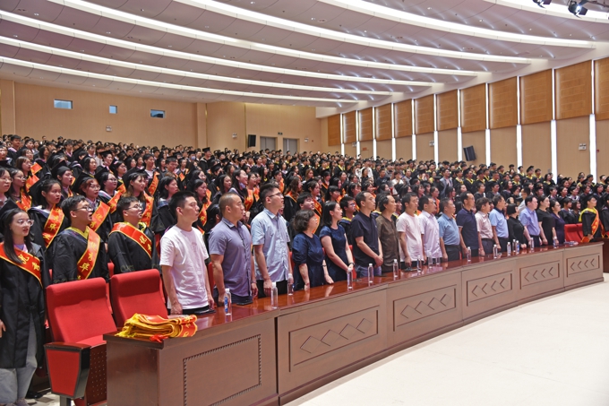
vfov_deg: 41.1
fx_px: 541
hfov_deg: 58.7
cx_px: 304
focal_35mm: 32
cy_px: 203
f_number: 4
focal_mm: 32
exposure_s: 1/30
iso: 360
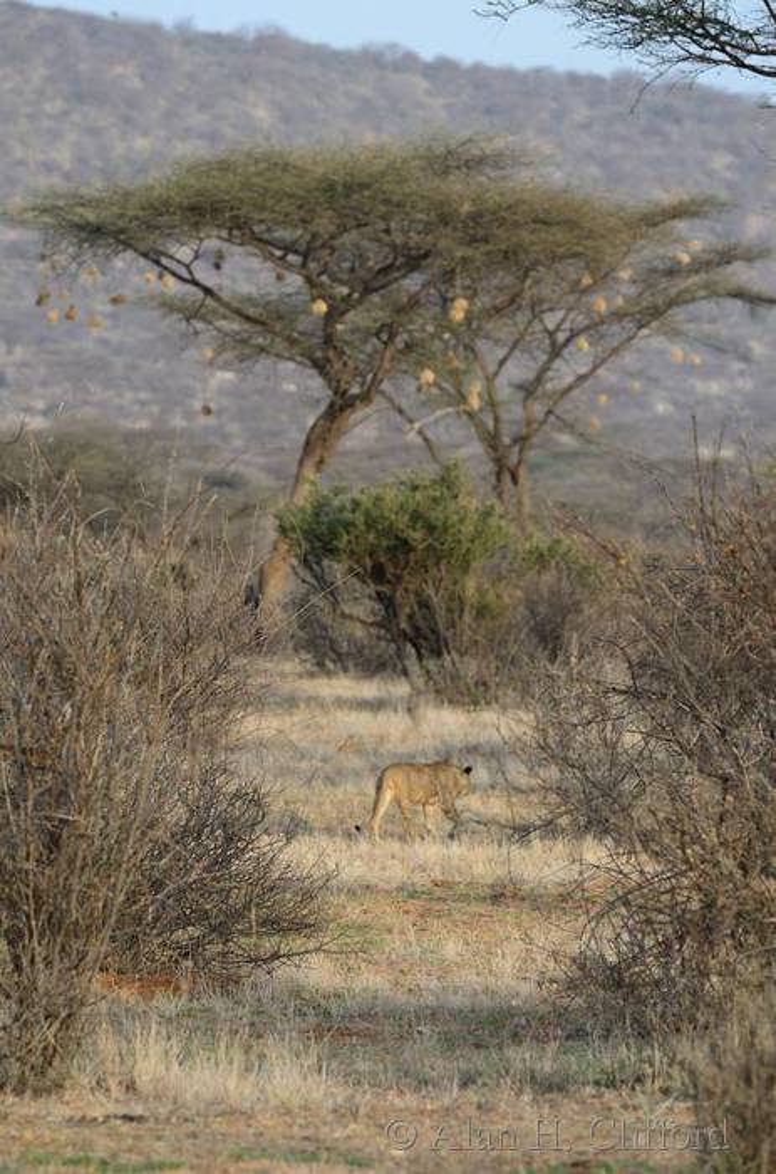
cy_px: 587
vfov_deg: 6.9
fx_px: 9752
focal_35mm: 300
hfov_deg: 4.6
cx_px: 388
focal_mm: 200
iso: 450
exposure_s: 1/640
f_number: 5.3
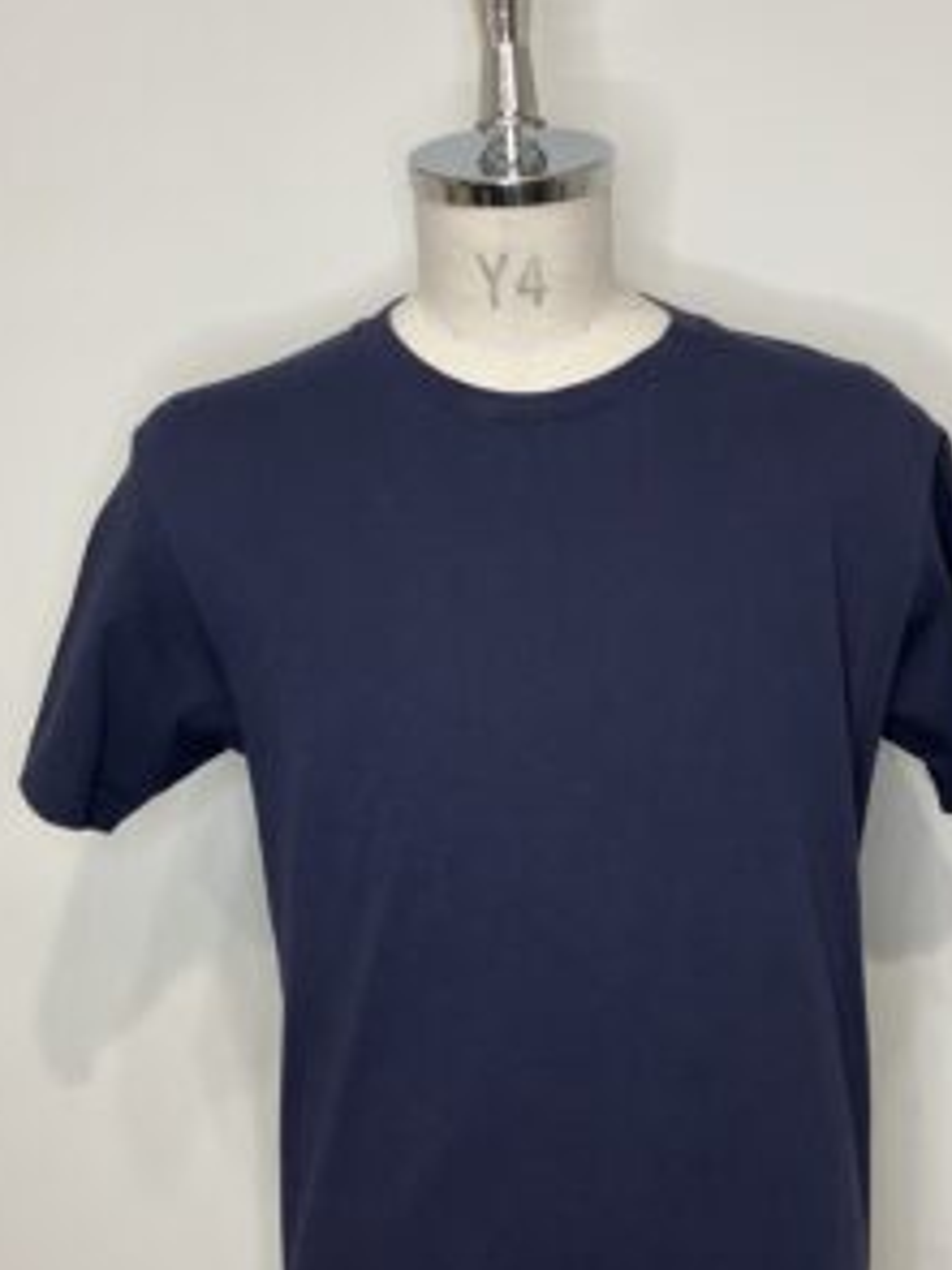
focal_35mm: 38
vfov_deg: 48.7
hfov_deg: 37.6
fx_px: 1394
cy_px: 771
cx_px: 547
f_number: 1.8
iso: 125
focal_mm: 3.99
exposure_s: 1/50
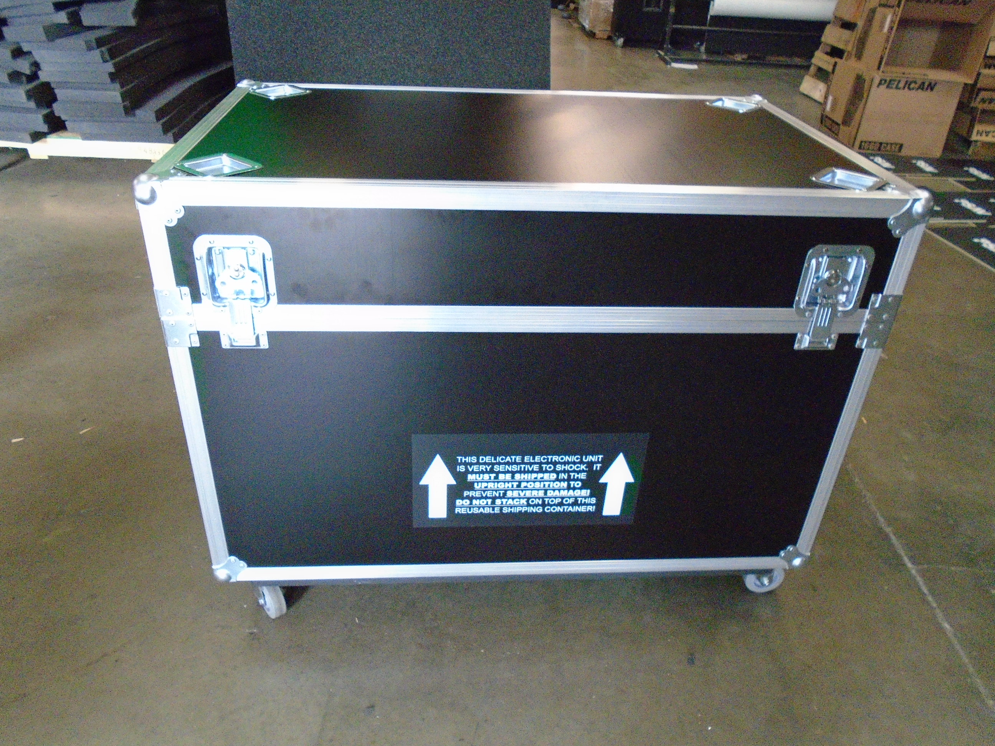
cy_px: 373
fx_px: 747
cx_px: 498
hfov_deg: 67.3
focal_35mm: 26
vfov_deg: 53.1
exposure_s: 1/125
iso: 800
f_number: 3.2
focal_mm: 4.6
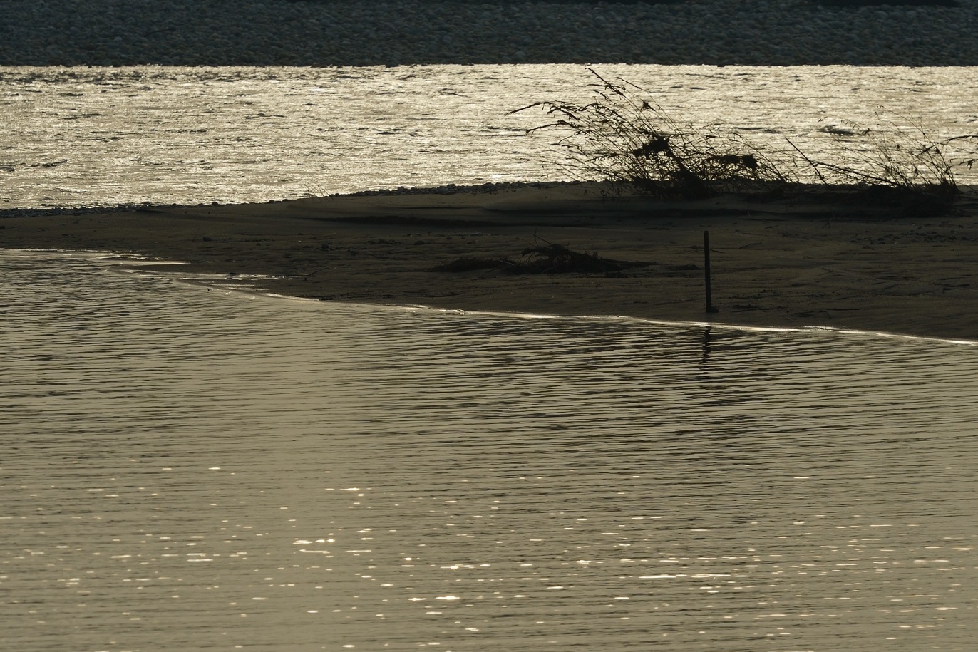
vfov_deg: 3.7
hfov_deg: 5.6
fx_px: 9971
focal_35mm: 367
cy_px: 381
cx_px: 535
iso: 250
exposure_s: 1/3200
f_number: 8
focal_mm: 210
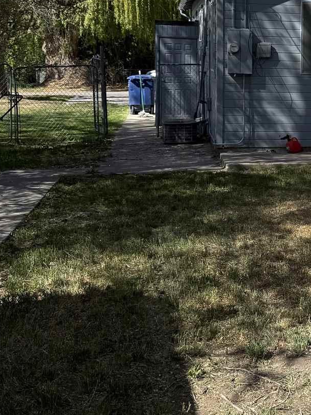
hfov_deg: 19.5
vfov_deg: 28.2
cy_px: 117
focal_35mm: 68
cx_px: 433
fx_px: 814
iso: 80
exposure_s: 1/2703
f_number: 1.78
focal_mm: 6.76
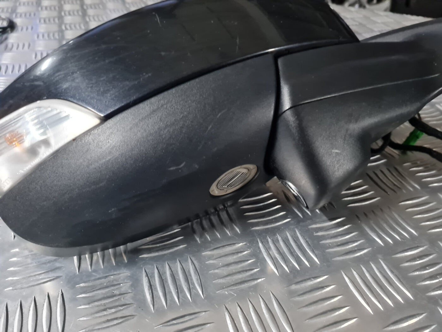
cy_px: 166
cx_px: 221
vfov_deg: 53.1
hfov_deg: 67.3
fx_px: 332
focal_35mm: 26
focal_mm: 5.4
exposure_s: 1/25
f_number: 1.8
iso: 800
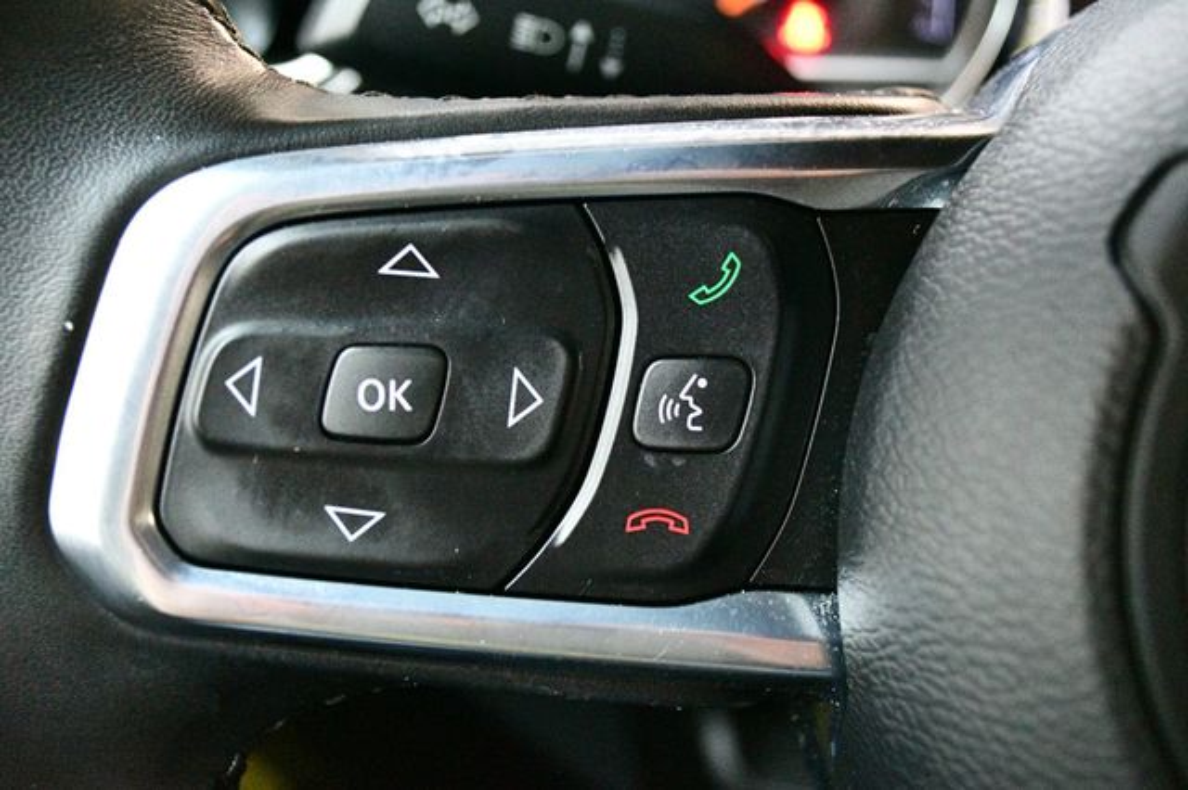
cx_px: 594
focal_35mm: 43
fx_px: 1418
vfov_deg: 31.2
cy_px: 395
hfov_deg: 45.5
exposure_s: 1/40
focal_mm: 29
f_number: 4.5
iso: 12800
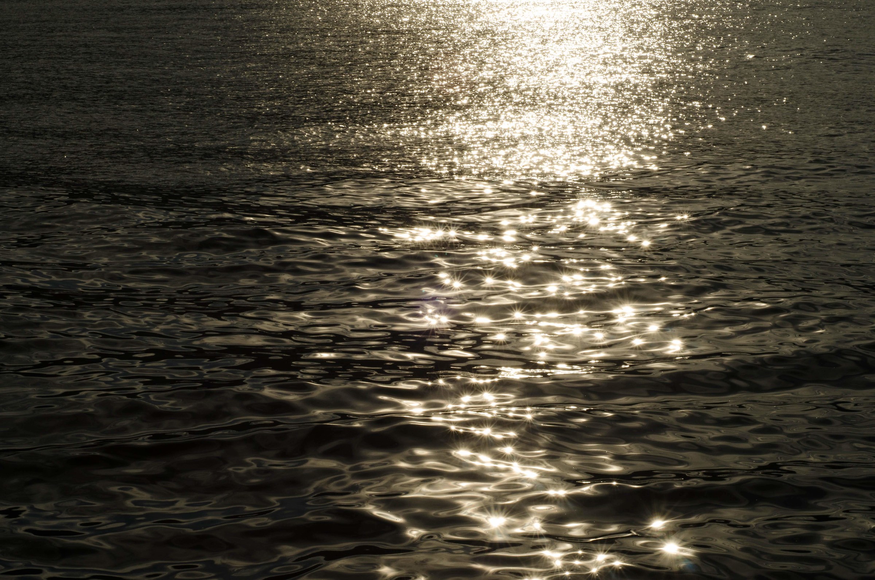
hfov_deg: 27.0
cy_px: 290
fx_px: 1819
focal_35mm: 75
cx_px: 438
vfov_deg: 18.1
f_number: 22
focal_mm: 50
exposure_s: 1/640
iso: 200
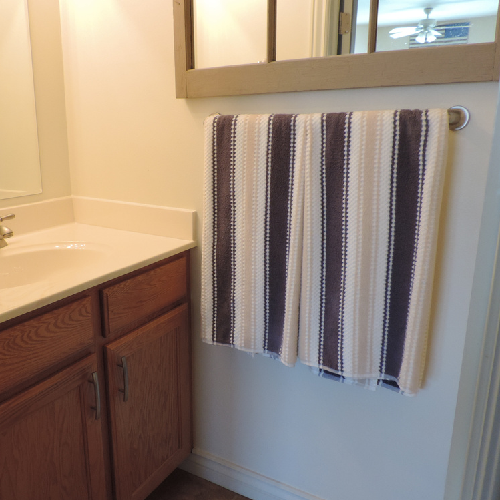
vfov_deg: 55.6
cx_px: 198
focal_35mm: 29
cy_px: 246
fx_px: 474
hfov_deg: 55.2
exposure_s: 1/60
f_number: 3
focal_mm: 4.3
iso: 360
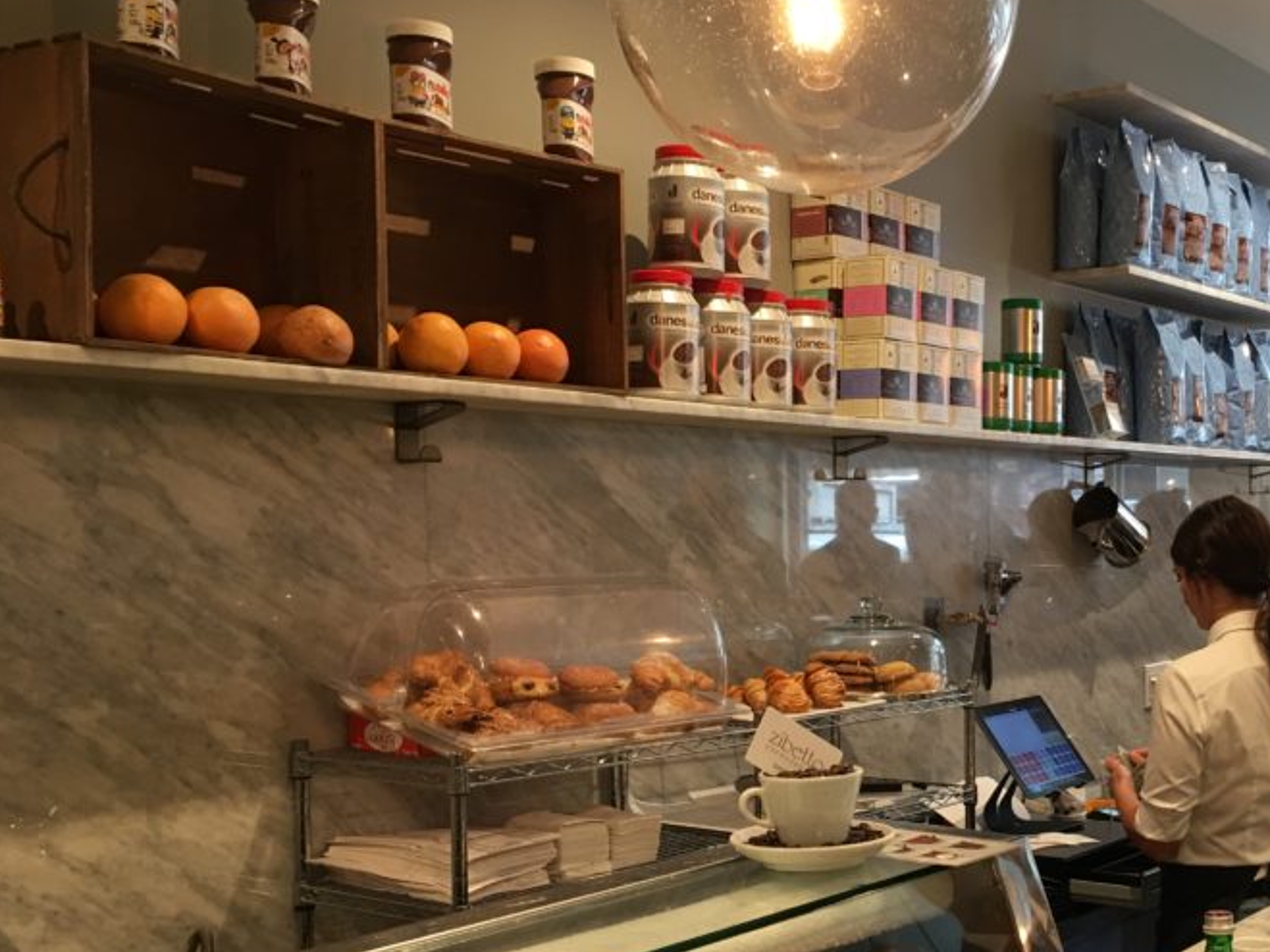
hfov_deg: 41.6
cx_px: 956
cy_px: 642
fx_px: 1614
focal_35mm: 44
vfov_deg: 32.6
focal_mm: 4.15
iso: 40
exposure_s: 1/15
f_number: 2.2
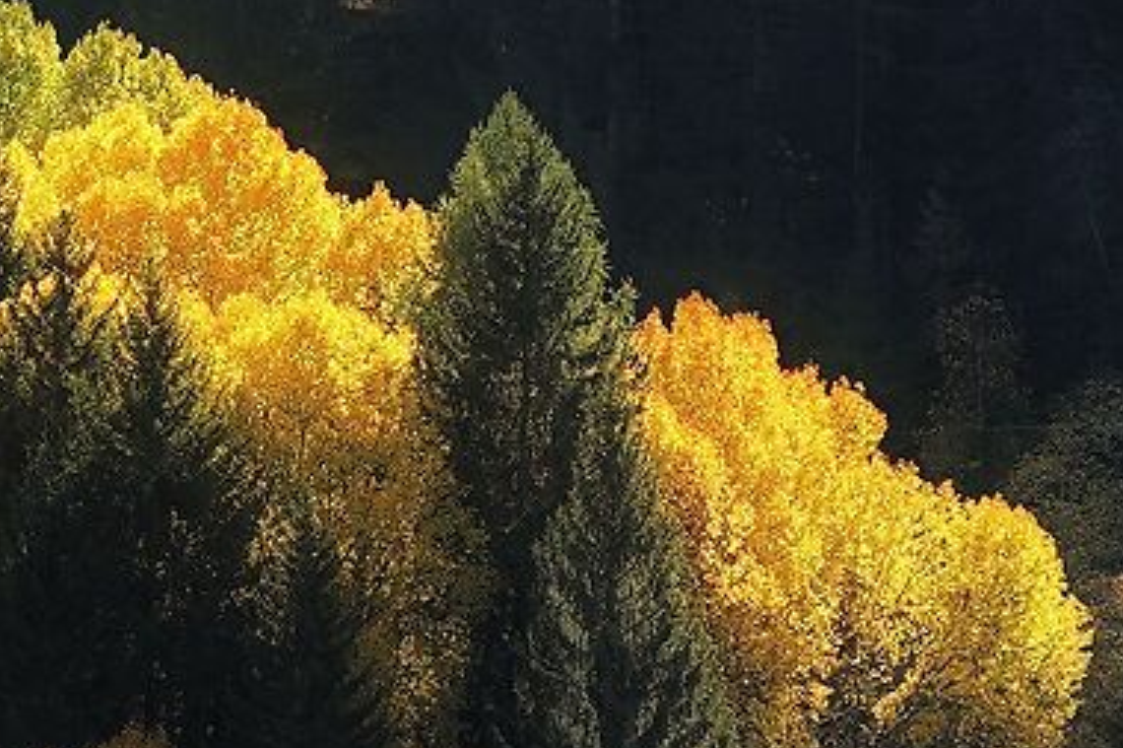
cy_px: 458
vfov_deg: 1.9
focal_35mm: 714
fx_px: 22262
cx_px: -570
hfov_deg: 2.9
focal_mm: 113
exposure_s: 1/250
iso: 200
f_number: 6.3
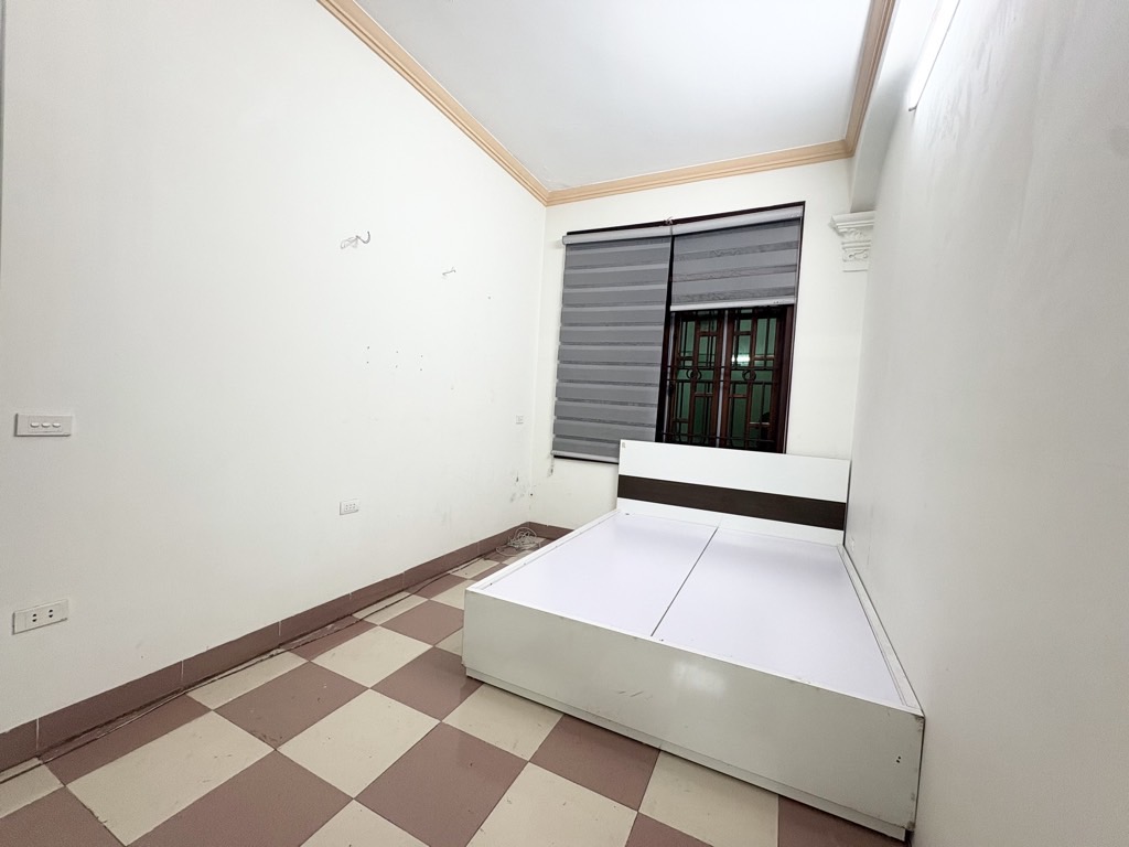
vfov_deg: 85.7
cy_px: 424
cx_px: 564
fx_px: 457
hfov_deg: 102.1
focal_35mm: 14
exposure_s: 1/100
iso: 160
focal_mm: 2.22
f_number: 2.2
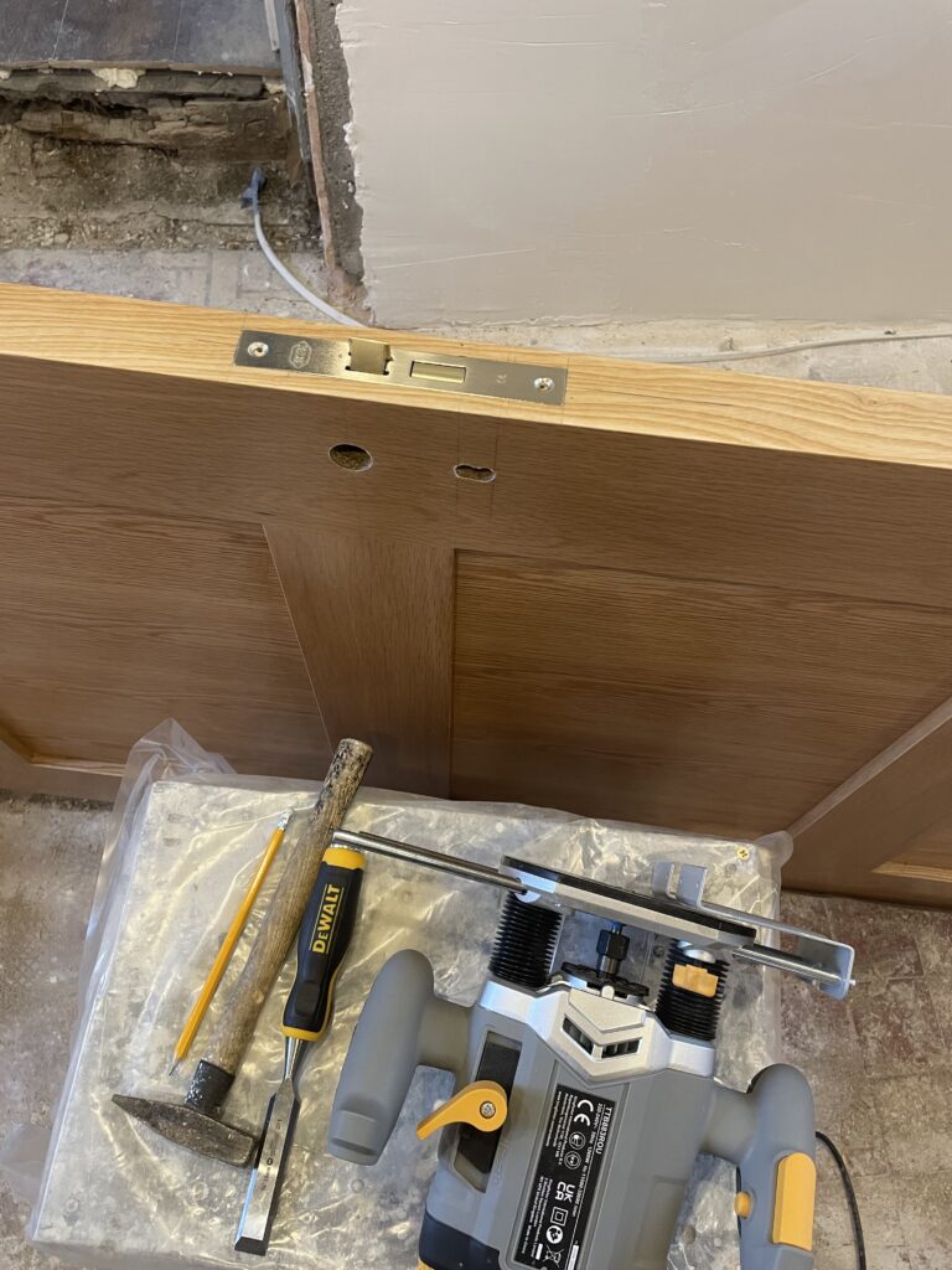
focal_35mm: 26
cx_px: 476
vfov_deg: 67.3
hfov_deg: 53.1
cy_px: 635
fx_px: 953
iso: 160
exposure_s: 1/50
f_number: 1.6
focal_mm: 4.2
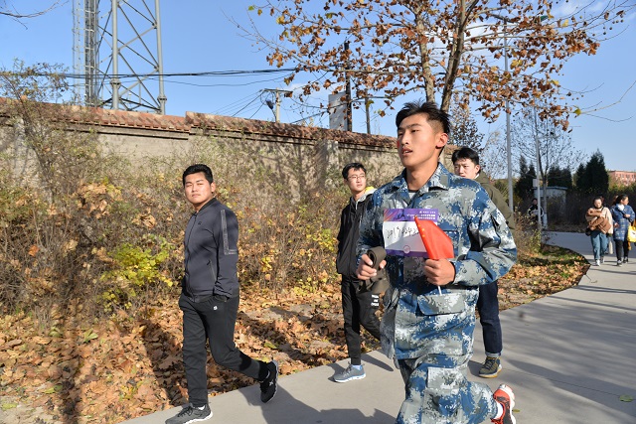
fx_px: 495
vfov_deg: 46.4
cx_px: 318
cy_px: 212
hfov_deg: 65.5
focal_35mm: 28
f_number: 5.6
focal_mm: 28
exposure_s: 1/640
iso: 125
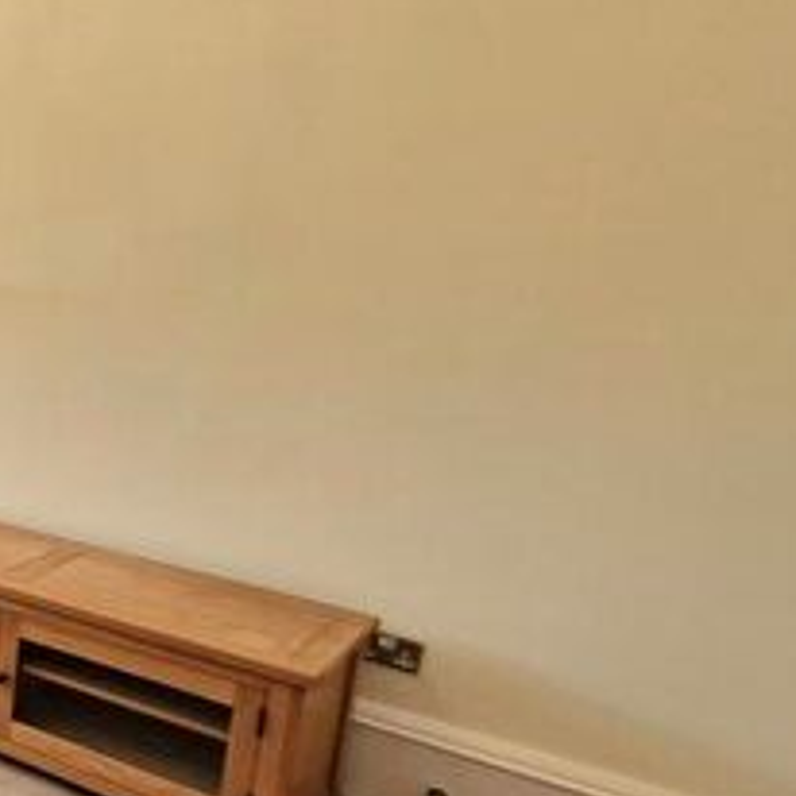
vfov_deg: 42.8
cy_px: 435
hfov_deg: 28.3
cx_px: -394
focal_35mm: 39
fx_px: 1015
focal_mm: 1.74
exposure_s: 1/50
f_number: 2.2
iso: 80
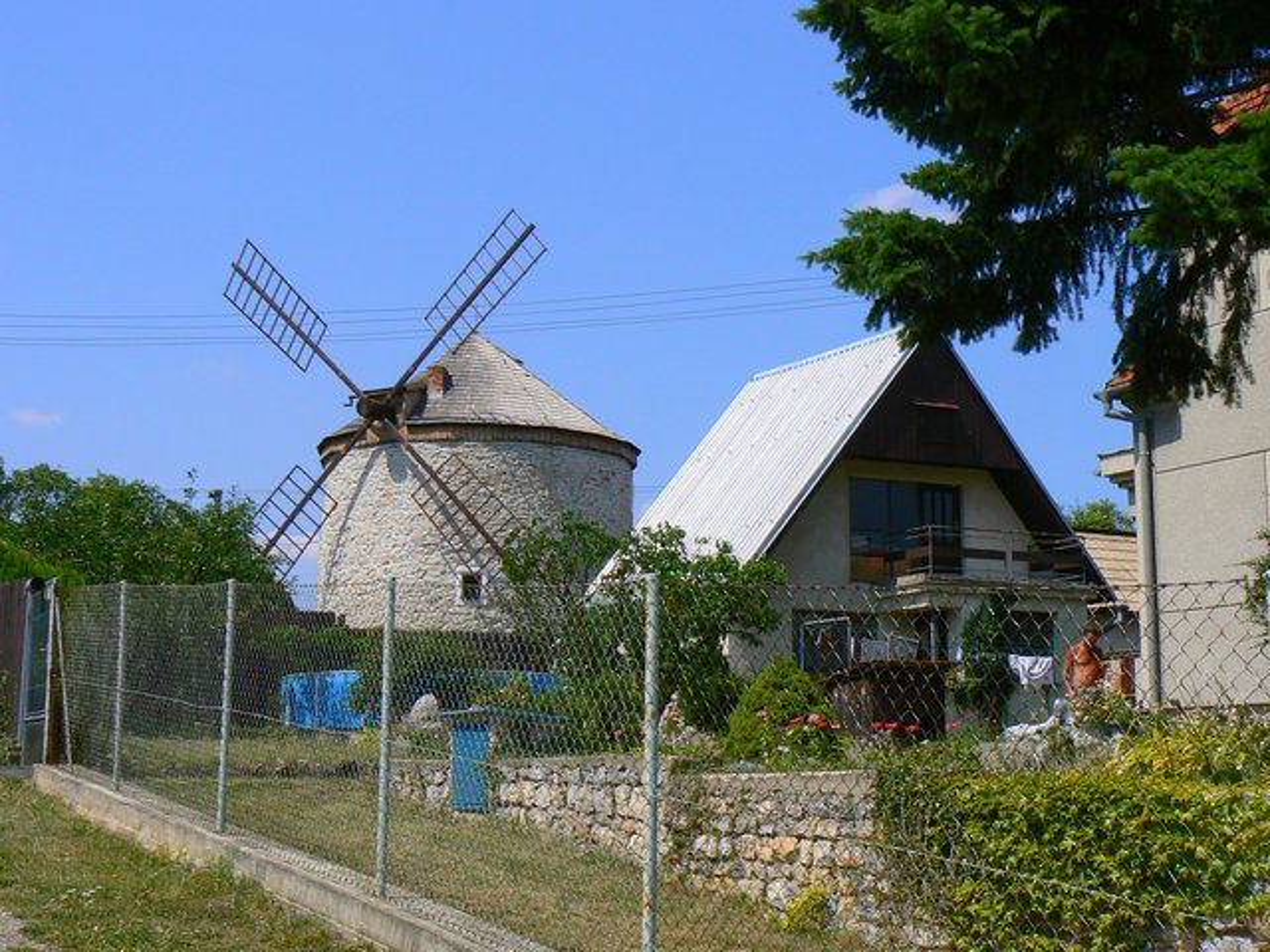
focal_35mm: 57
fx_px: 2091
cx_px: 635
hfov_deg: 33.8
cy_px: 476
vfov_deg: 25.7
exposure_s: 1/400
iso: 80
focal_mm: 9.5
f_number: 8
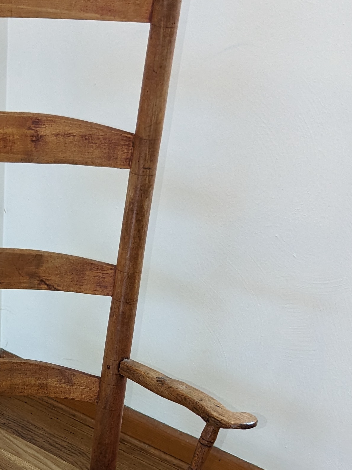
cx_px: -4
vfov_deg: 26.5
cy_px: 485
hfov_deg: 20.6
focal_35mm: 69
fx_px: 936
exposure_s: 1/40
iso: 221
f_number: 1.73
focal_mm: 4.38
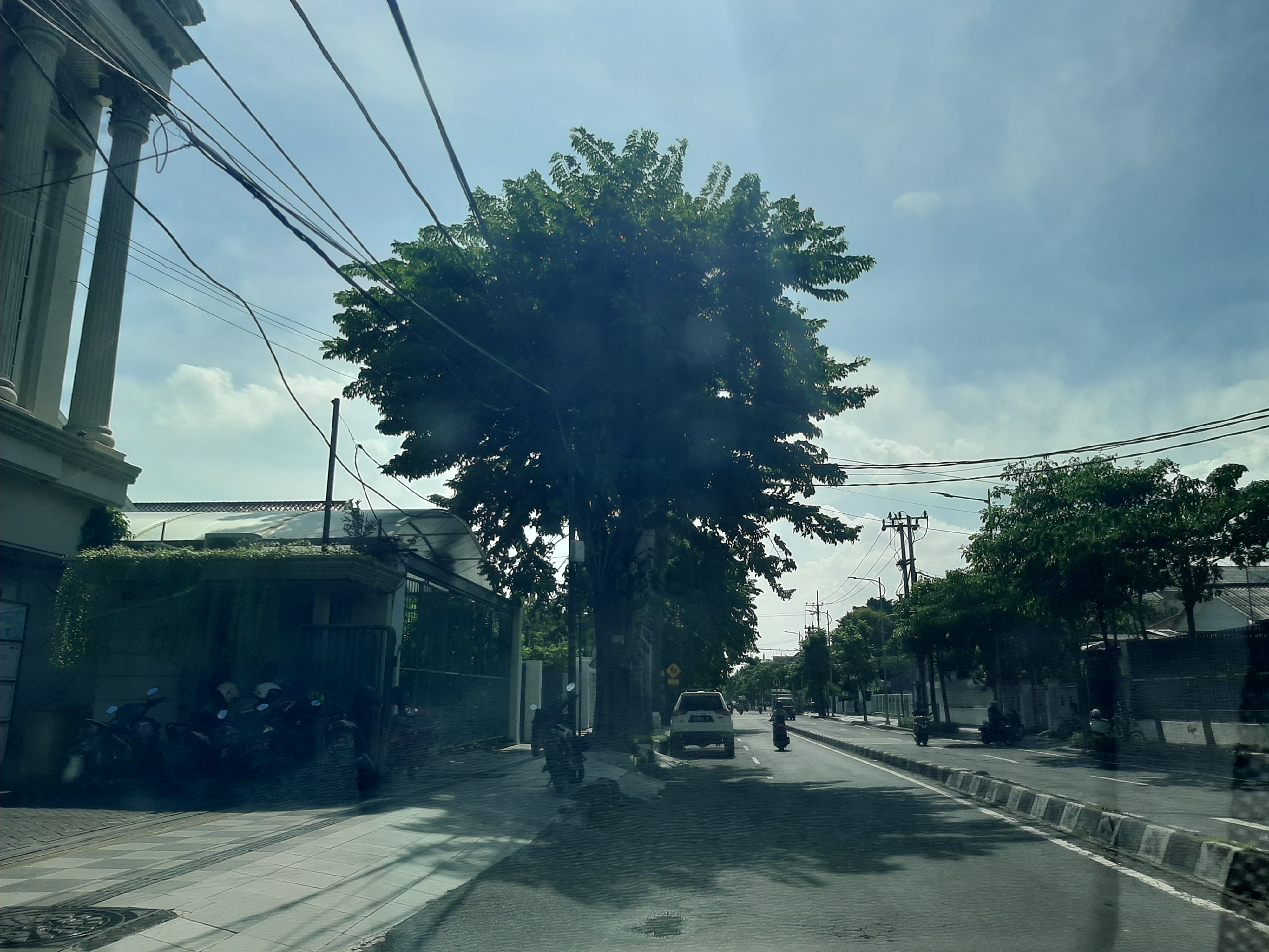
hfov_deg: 65.3
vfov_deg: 51.4
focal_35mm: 27
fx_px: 990
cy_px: 476
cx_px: 634
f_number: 1.7
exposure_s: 1/1136
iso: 40
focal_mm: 3.93
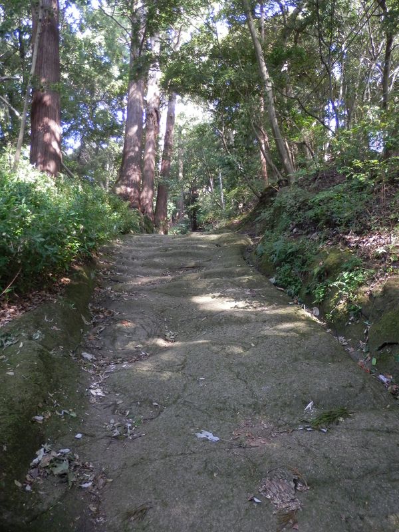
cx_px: 200
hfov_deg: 54.9
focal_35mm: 25
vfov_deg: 69.4
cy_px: 266
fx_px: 384
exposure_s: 1/30
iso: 160
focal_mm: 4.5
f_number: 3
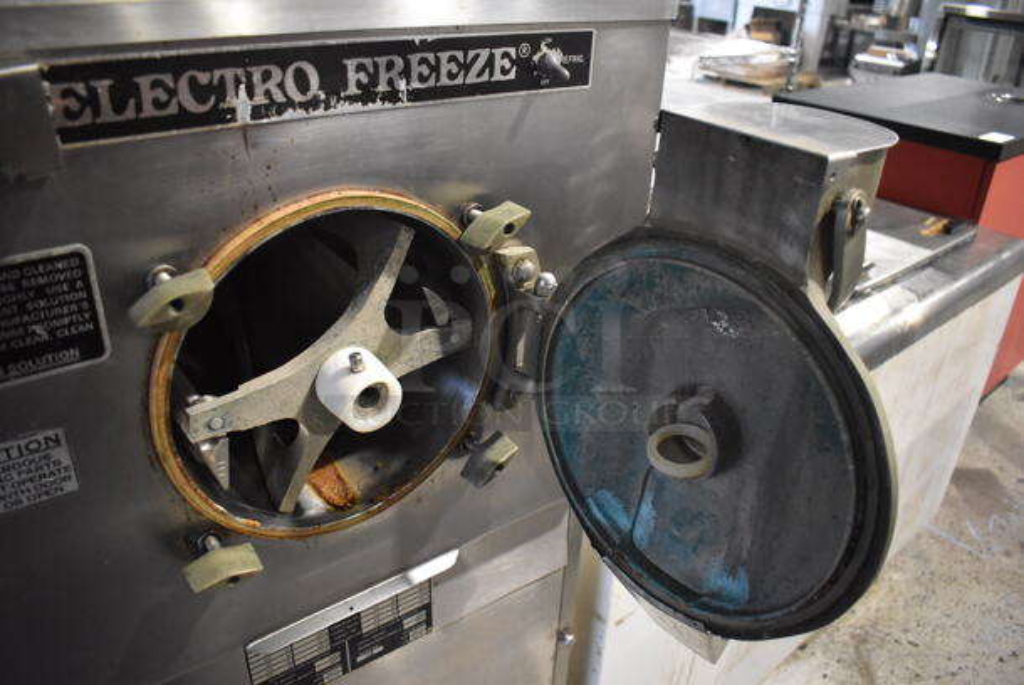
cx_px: 512
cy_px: 342
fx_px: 769
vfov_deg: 48.0
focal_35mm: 27
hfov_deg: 67.3
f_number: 3.5
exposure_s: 1/125
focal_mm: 18
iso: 5000
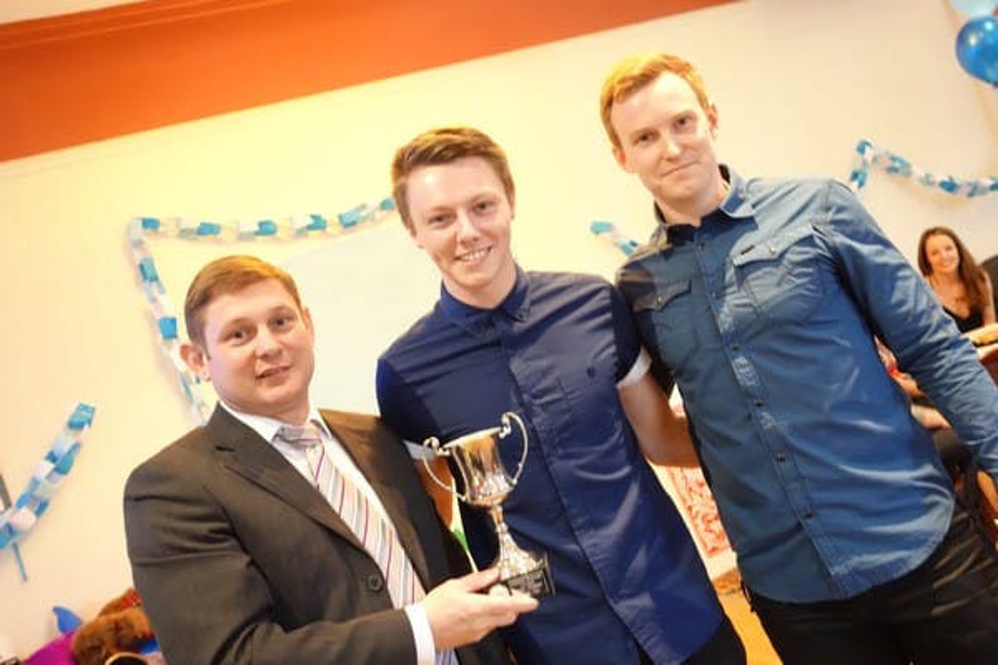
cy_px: 332
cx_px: 499
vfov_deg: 37.9
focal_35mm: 35
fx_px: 970
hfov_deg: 54.4
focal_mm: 13.09
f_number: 2.8
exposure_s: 1/10
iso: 3200
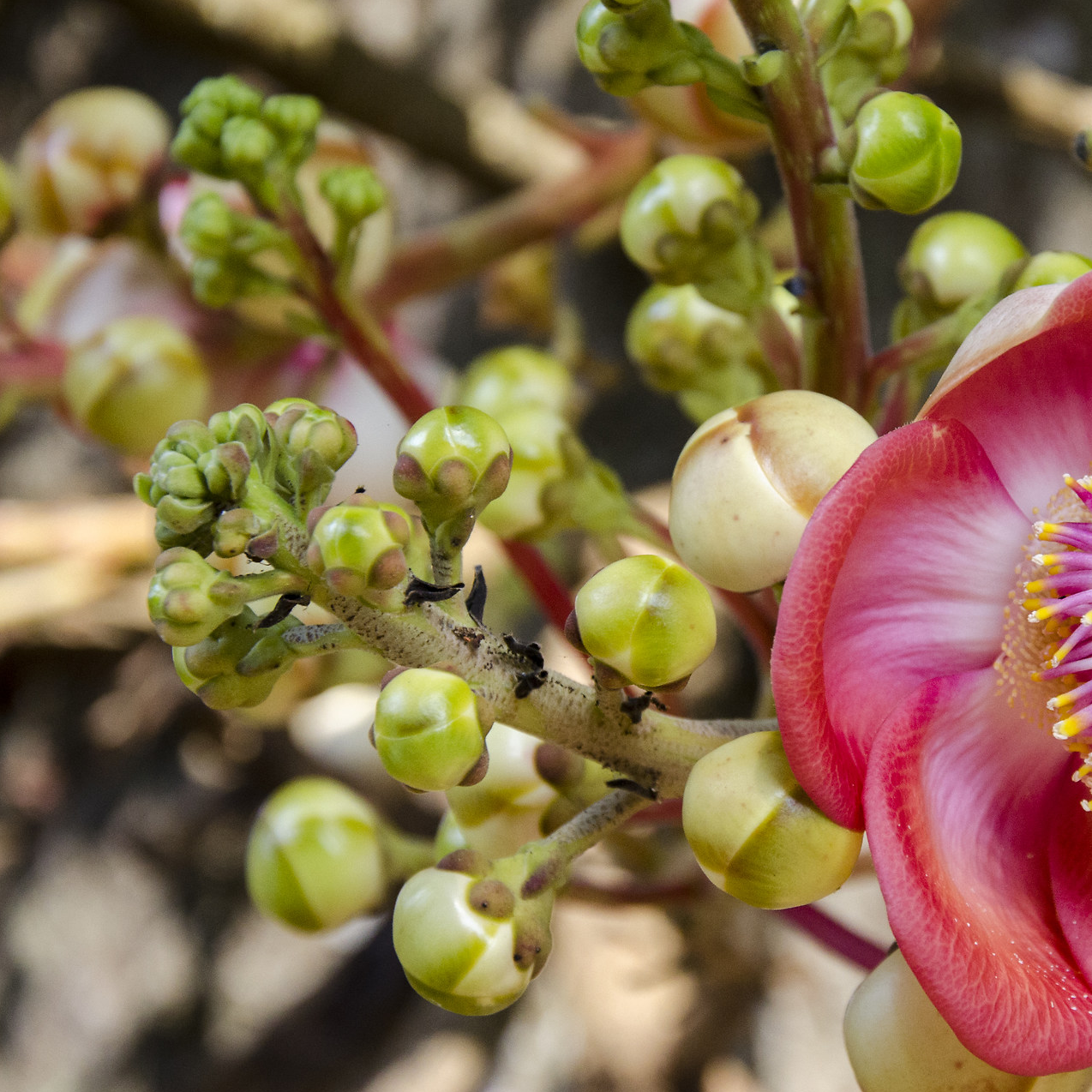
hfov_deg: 12.5
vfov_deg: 12.6
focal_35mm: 139
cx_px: 808
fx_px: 4961
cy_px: 563
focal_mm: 58
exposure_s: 1/125
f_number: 5.6
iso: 720
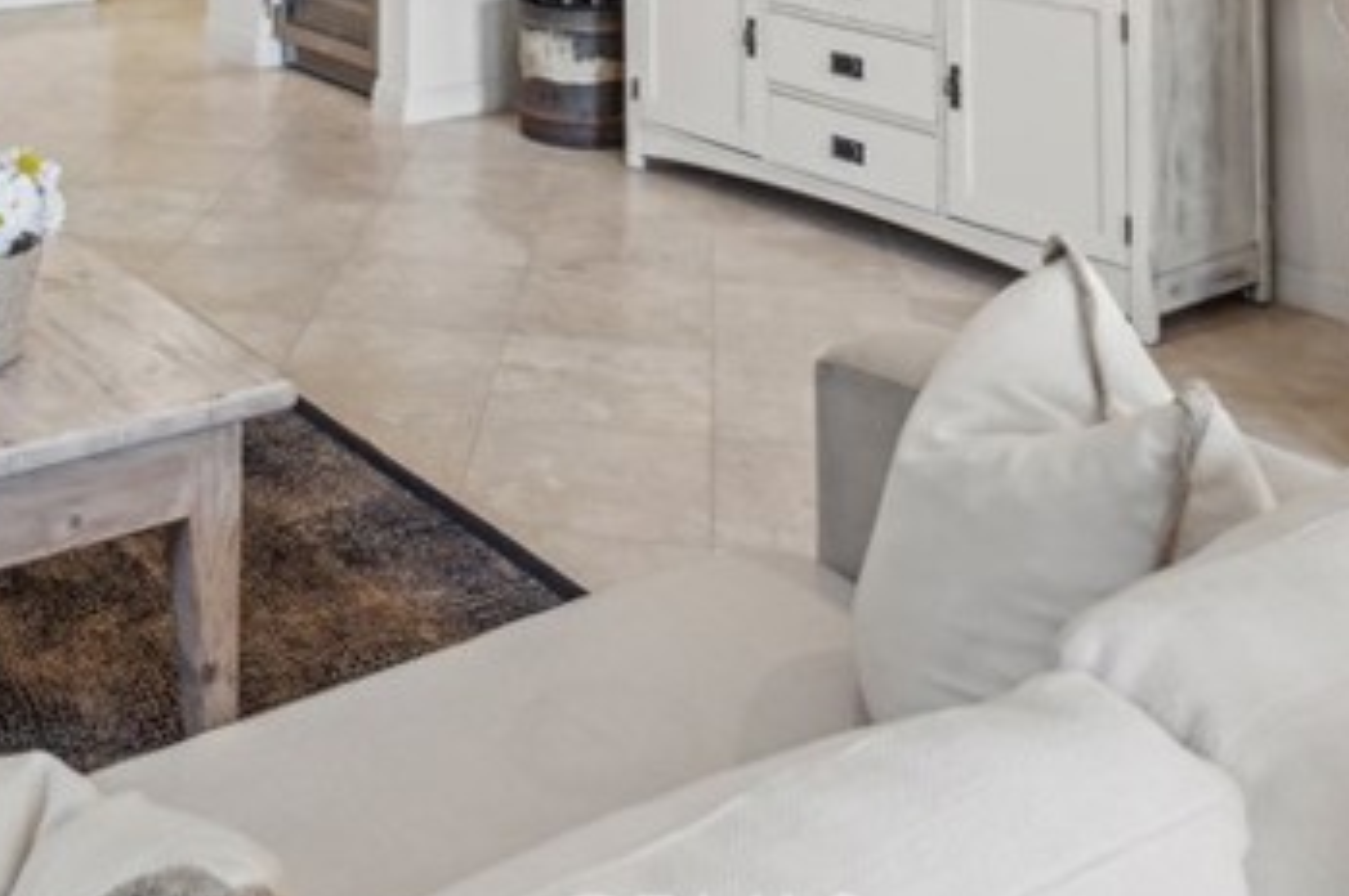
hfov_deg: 40.6
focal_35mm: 47
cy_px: -332
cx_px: 313
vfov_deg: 24.2
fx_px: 1760
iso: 200
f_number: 9
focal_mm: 16
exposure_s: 1/6
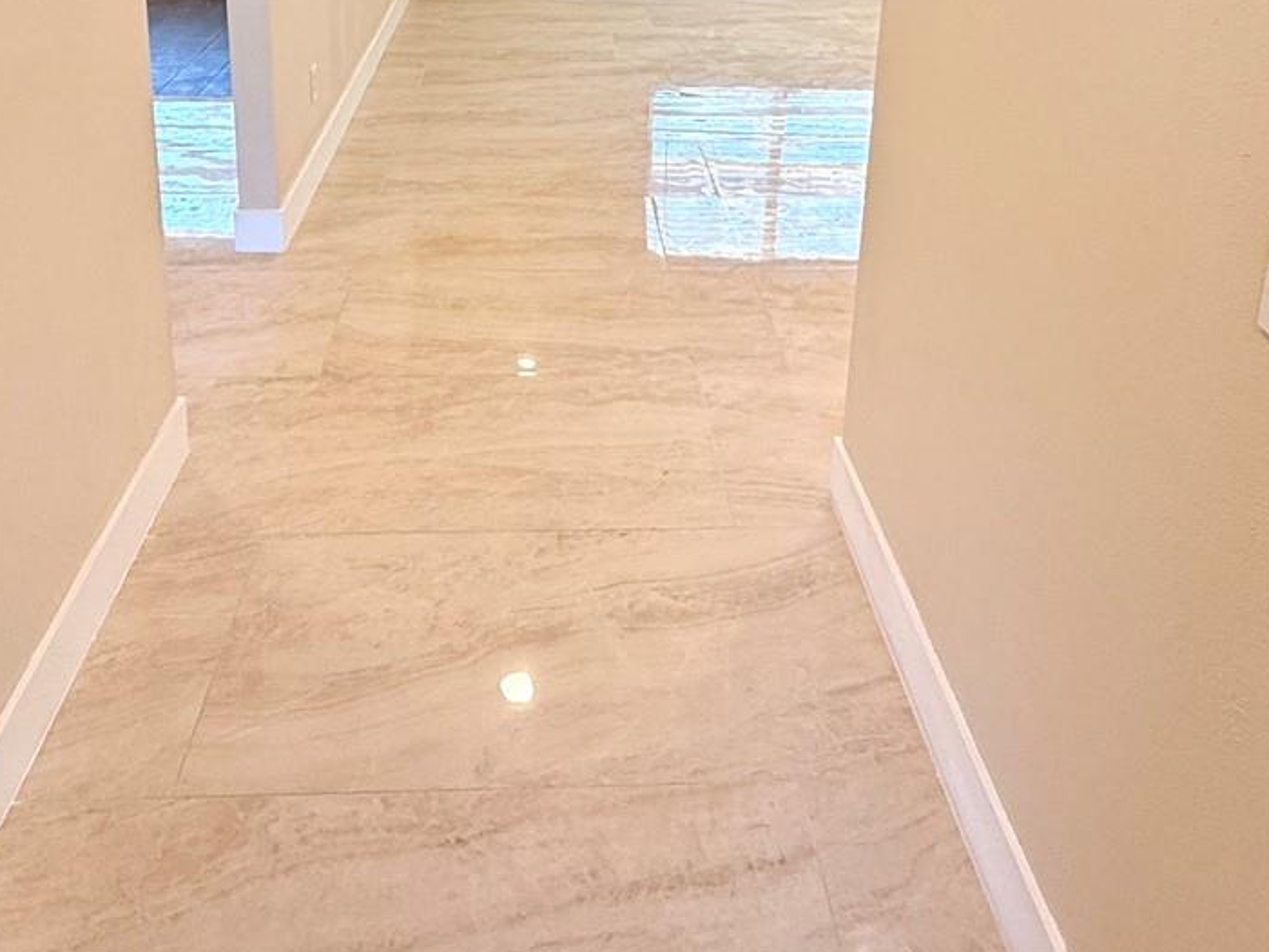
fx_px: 1173
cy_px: 47
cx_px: 613
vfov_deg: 39.9
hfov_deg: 56.8
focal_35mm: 32
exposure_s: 1/120
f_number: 2.2
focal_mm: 2.22
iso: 80
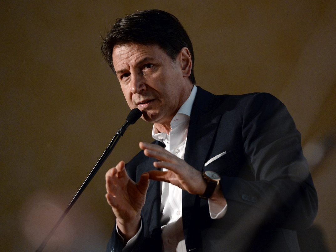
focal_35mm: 216
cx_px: 168
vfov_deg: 6.9
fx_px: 2097
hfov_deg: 9.2
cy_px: 126
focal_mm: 200
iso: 3200
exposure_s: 1/250
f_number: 3.5
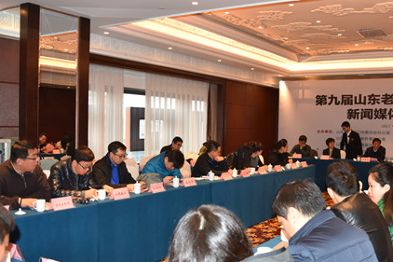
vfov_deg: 18.2
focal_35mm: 75
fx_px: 815
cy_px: 145
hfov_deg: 27.0
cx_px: 260
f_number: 4.5
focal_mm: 35
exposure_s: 1/60
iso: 720
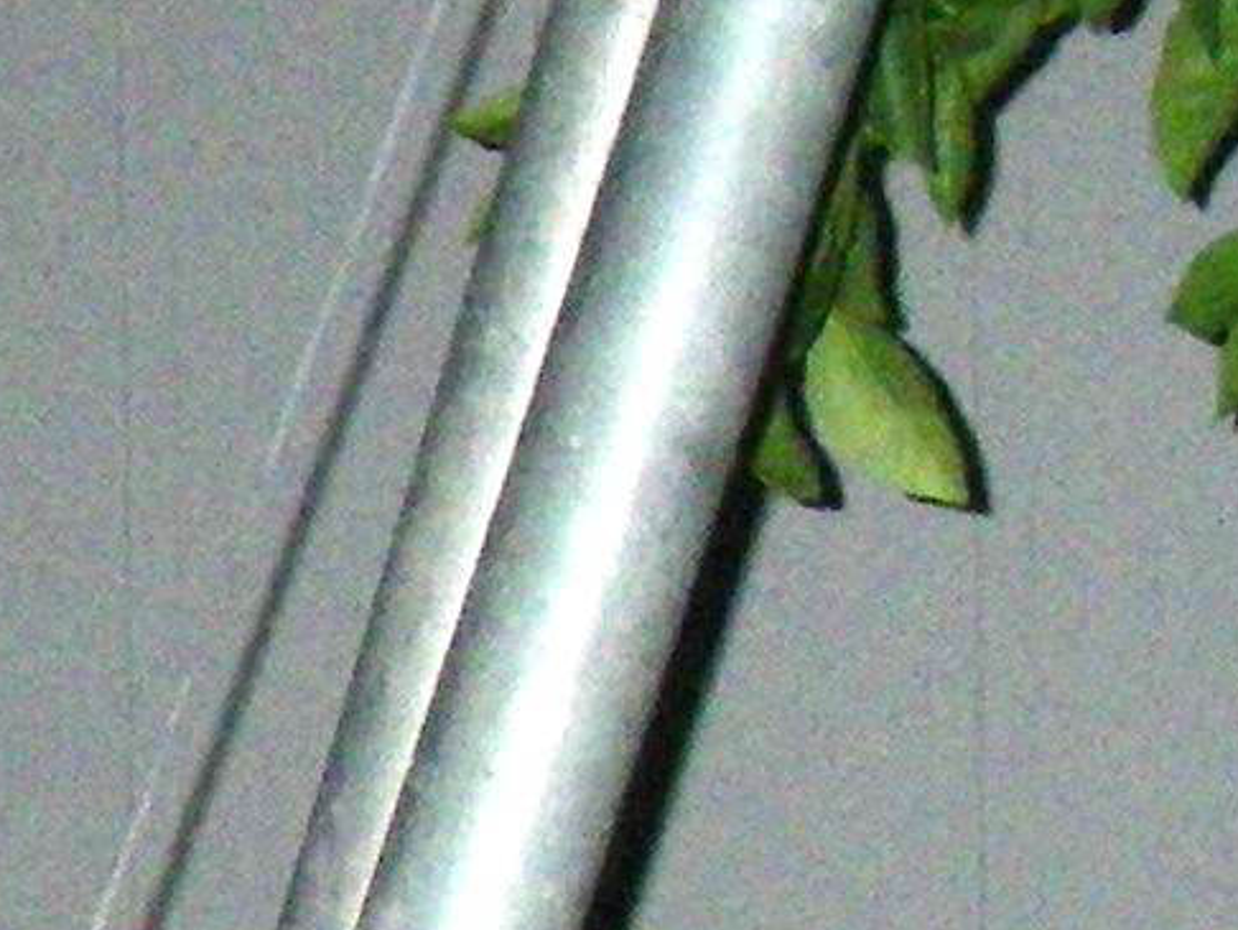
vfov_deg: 6.2
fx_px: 8588
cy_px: 955
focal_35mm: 240
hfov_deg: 7.9
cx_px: -1111
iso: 400
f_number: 3.3
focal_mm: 6.3
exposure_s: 1/50
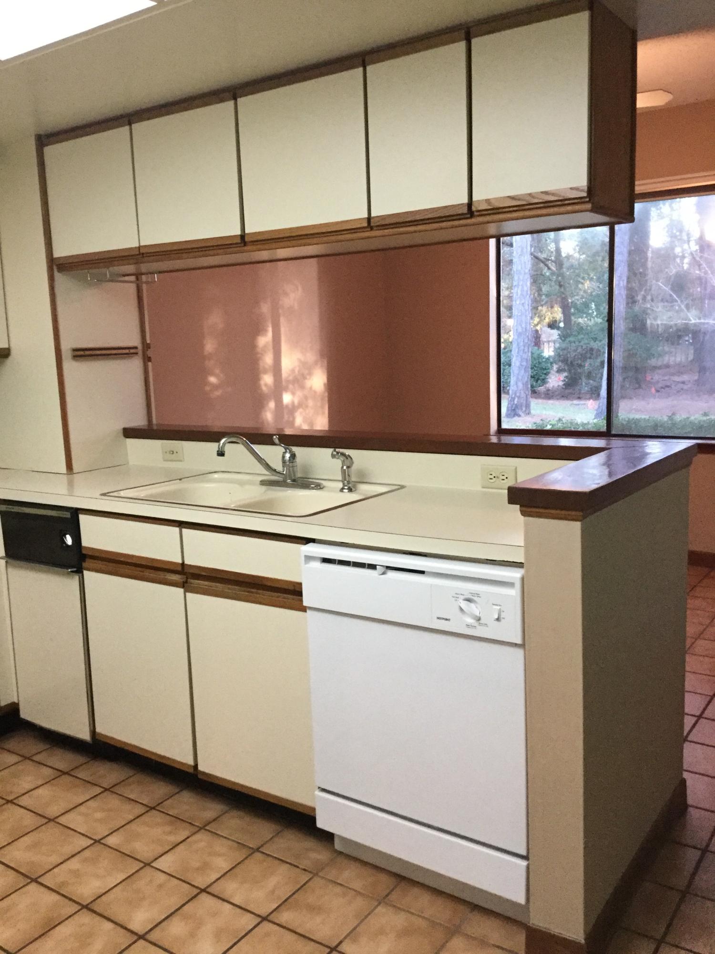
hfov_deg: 45.4
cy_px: 477
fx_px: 854
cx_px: 358
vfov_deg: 58.4
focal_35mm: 31
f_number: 2.4
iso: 200
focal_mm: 3.3
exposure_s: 1/30
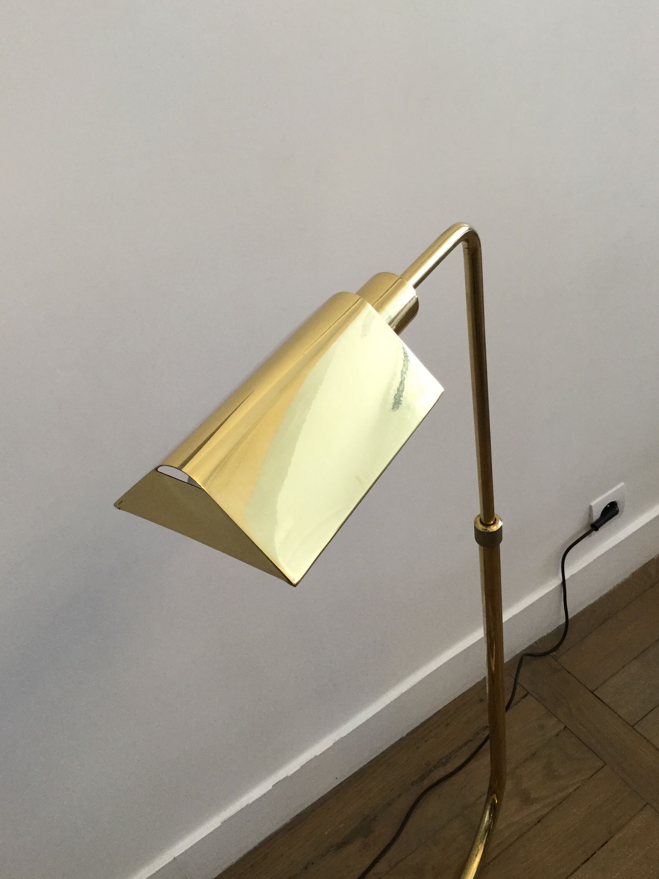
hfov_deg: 44.2
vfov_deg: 56.8
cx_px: 329
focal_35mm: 32
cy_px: 434
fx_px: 812
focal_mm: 3.3
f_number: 2.4
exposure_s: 1/33
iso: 64
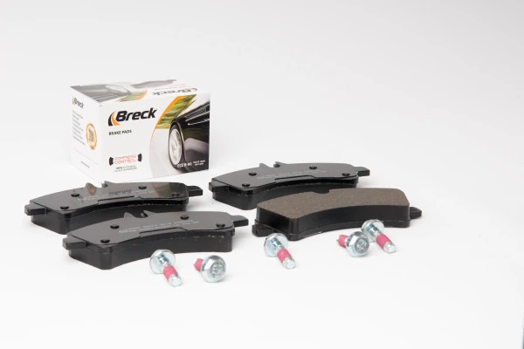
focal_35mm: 90
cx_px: 262
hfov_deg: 22.6
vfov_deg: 15.2
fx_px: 1310
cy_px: 174
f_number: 11
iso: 100
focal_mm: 60
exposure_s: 1/200
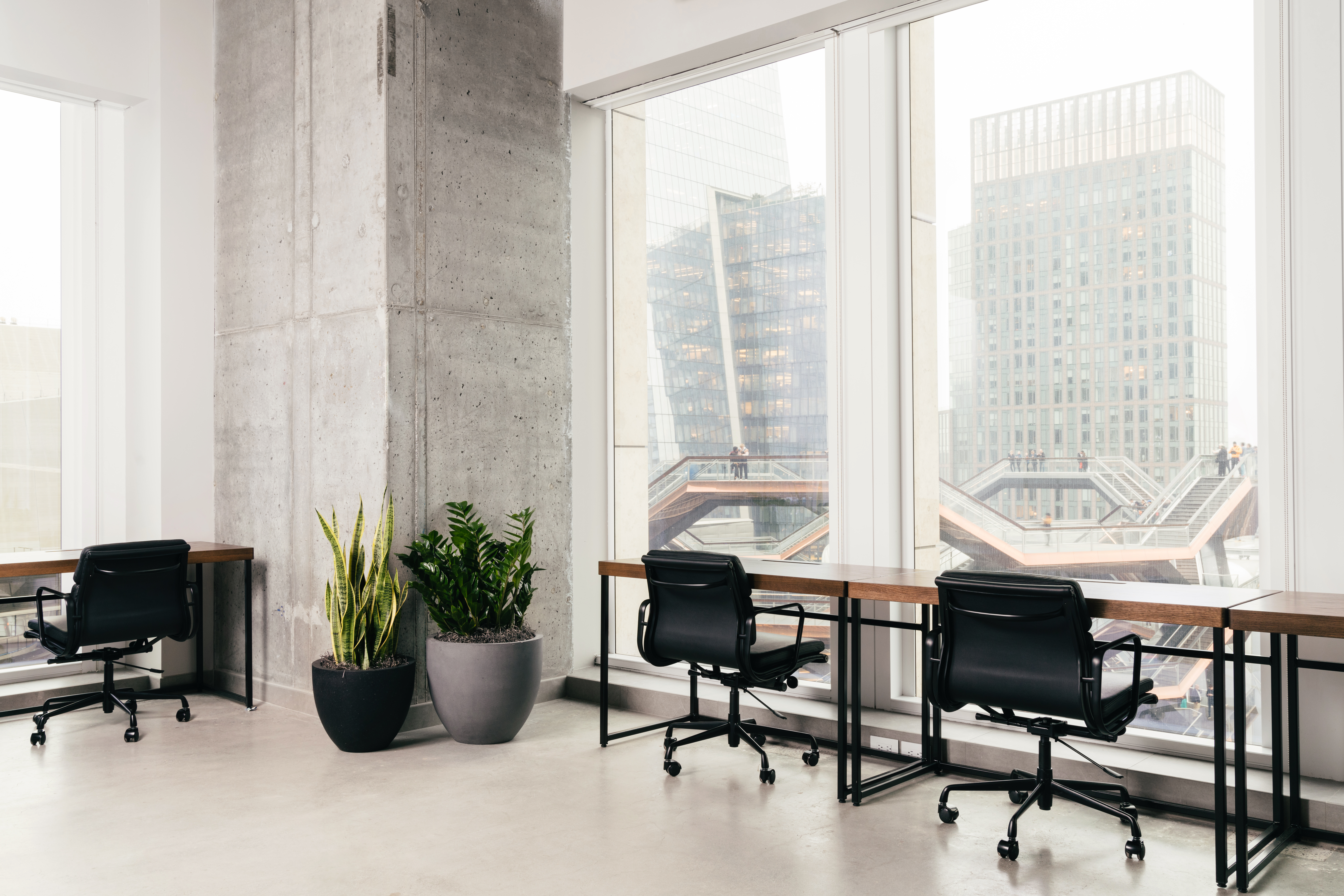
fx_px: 1120
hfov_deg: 61.9
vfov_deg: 43.6
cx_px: 672
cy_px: 448
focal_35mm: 30
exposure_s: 1/1.25
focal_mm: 30
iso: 250
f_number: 11
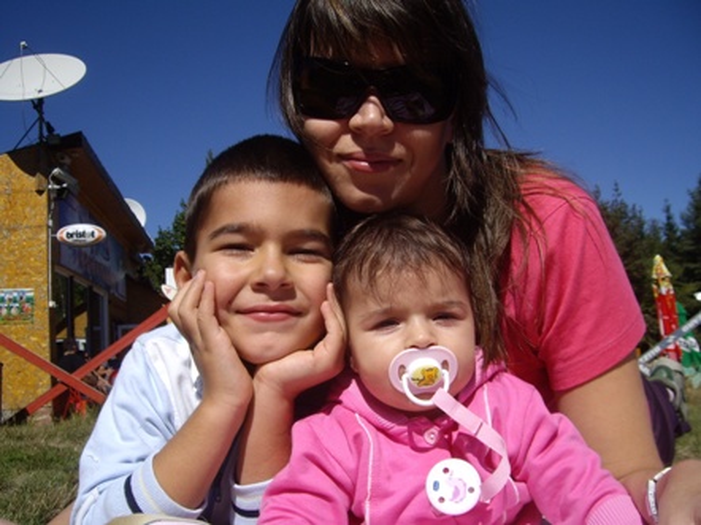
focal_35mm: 38
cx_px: 350
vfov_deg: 37.7
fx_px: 769
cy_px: 262
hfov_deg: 49.0
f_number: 4.3
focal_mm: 6.2
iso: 50
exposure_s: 1/640
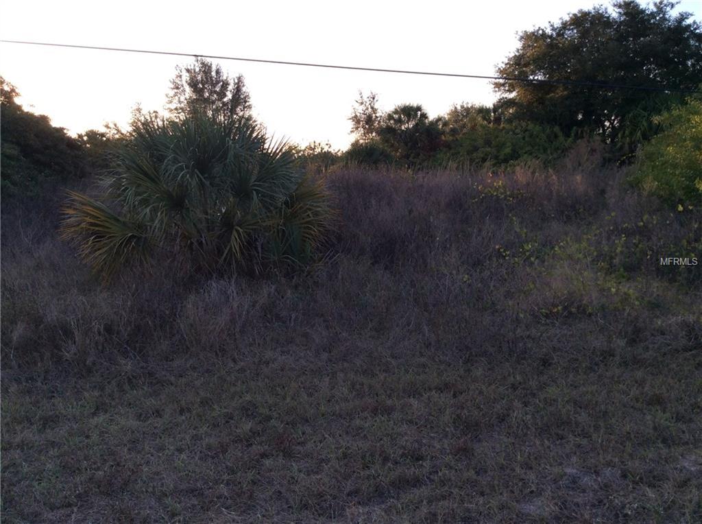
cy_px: 262
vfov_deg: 44.0
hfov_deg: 56.9
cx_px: 351
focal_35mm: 32
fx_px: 648
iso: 32
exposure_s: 1/260
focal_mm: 3.3
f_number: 2.4
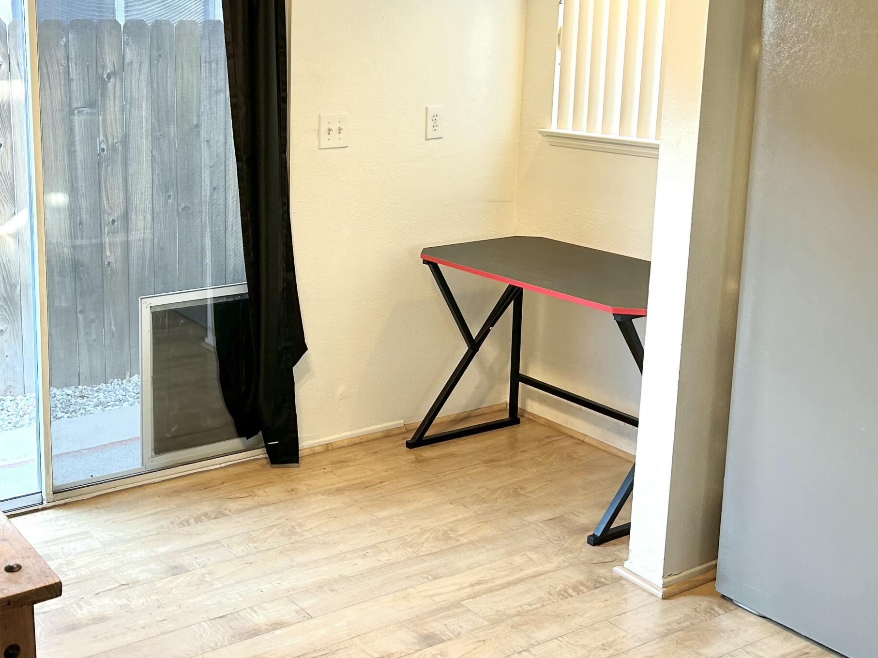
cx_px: 236
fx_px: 1091
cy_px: 227
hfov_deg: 42.7
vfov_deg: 33.3
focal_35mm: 43
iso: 100
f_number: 1.5
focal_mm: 5.7
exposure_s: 1/120
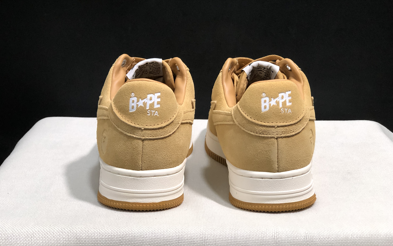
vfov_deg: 21.3
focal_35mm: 61
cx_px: 197
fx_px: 653
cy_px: 98
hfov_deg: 33.5
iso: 125
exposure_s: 1/30
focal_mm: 6.6
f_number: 2.8
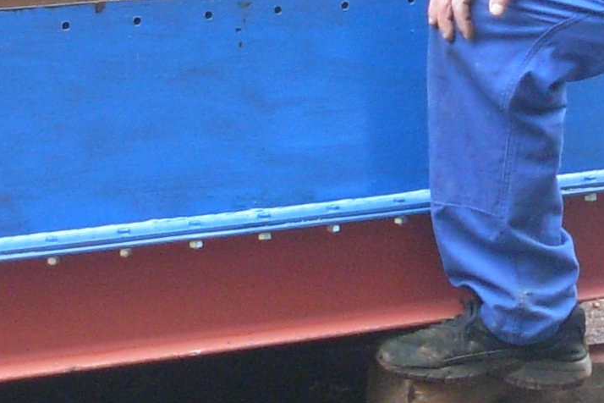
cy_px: -2
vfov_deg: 8.0
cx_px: 390
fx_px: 2852
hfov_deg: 12.1
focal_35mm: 170
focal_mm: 6.3
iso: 200
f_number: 2.9
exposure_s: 1/20.7
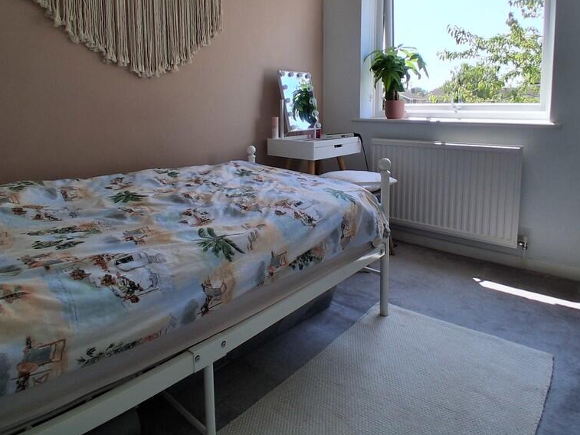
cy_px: 145
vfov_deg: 57.6
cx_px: 301
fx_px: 385
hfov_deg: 73.9
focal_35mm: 23
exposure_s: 1/276
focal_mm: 1.4
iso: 50
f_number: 2.2
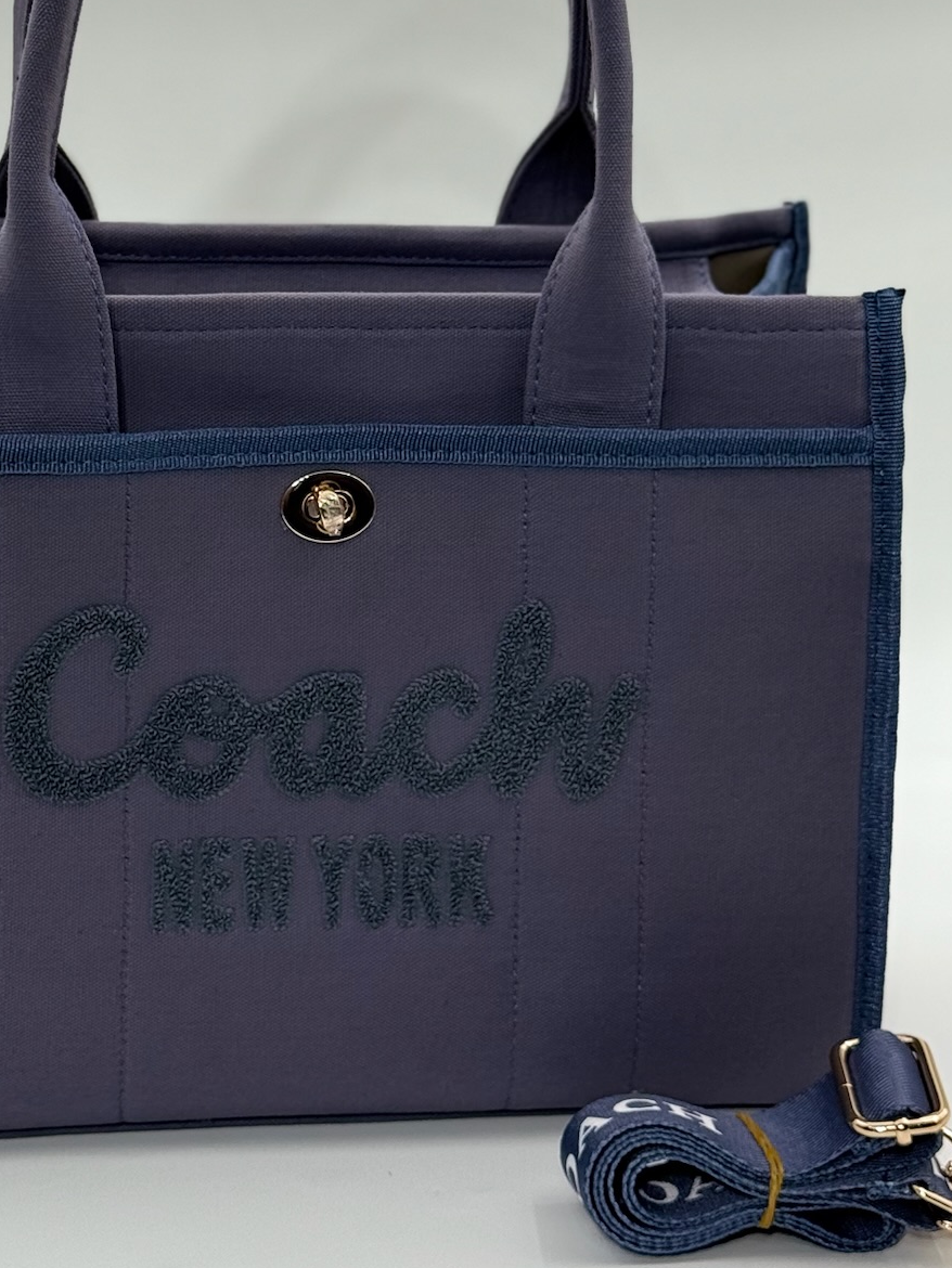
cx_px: 343
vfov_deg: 23.2
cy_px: 441
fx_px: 3079
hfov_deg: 17.5
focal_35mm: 84
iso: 80
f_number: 1.78
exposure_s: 1/837
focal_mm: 6.76
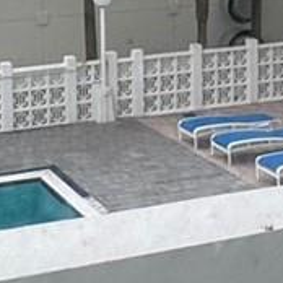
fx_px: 1054
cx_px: 73
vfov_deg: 14.4
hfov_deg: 15.2
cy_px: -130
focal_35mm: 114
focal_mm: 2.22
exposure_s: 1/120
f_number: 2.2
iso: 50
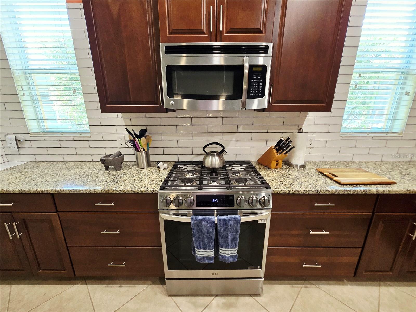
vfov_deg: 89.9
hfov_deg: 106.2
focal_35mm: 13
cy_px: 156
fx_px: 156
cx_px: 208
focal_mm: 2.2
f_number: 2.2
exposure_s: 1/60.2
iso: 400
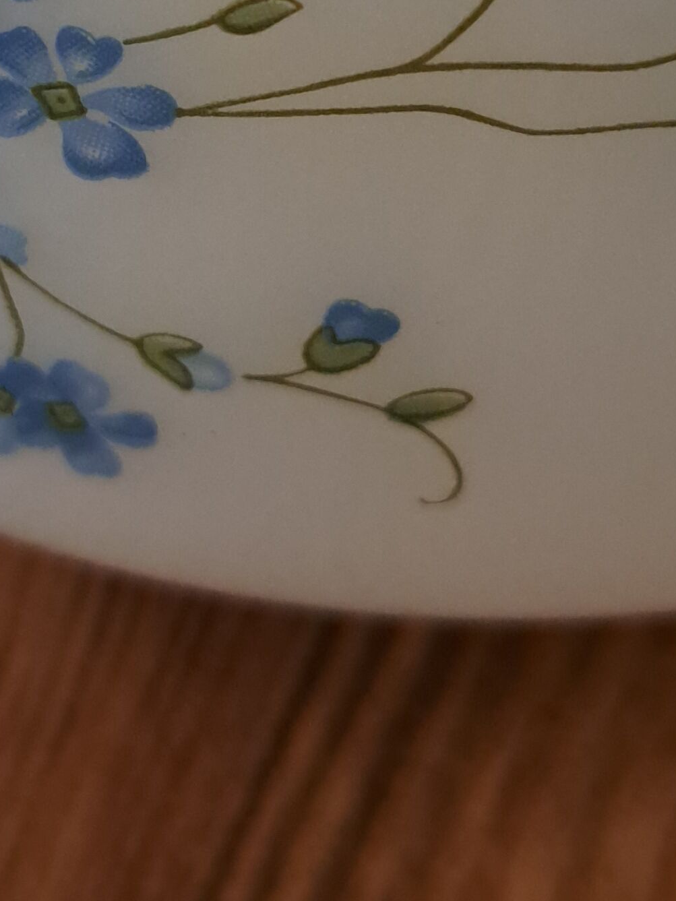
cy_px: -38
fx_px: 2161
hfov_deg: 17.8
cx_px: 290
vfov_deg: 22.5
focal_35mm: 83
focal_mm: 5.23
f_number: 1.8
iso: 1000
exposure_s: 1/20
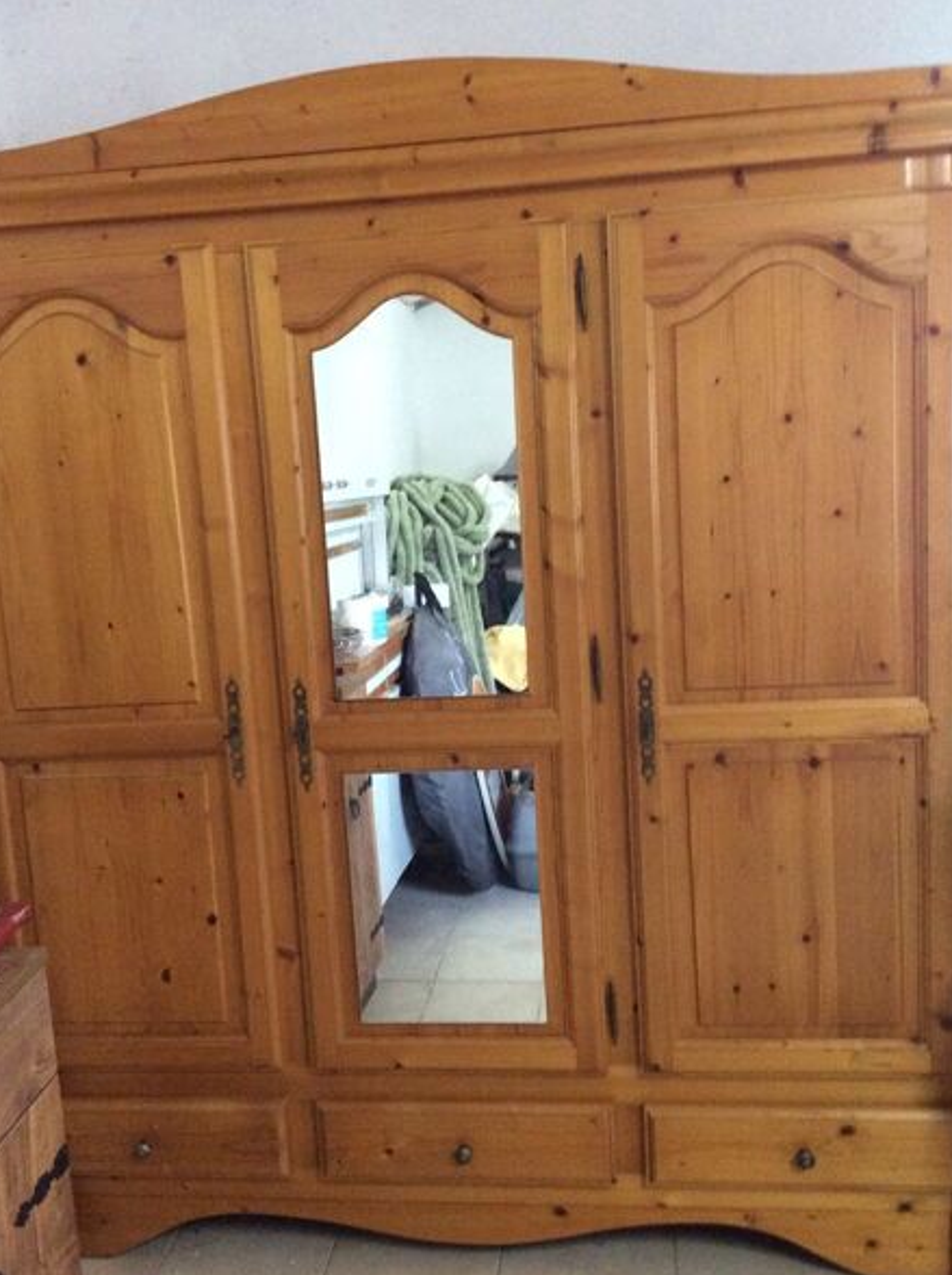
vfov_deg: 52.7
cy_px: 660
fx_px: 1287
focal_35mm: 35
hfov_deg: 40.6
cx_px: 438
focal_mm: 3.3
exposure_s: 1/20
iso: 320
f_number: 2.4
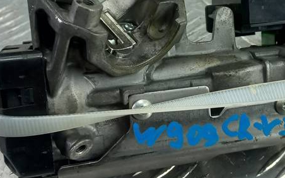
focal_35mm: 60
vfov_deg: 21.5
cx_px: 206
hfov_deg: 33.5
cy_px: 50
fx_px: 466
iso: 50
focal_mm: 4.6
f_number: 1.8
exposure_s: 1/50
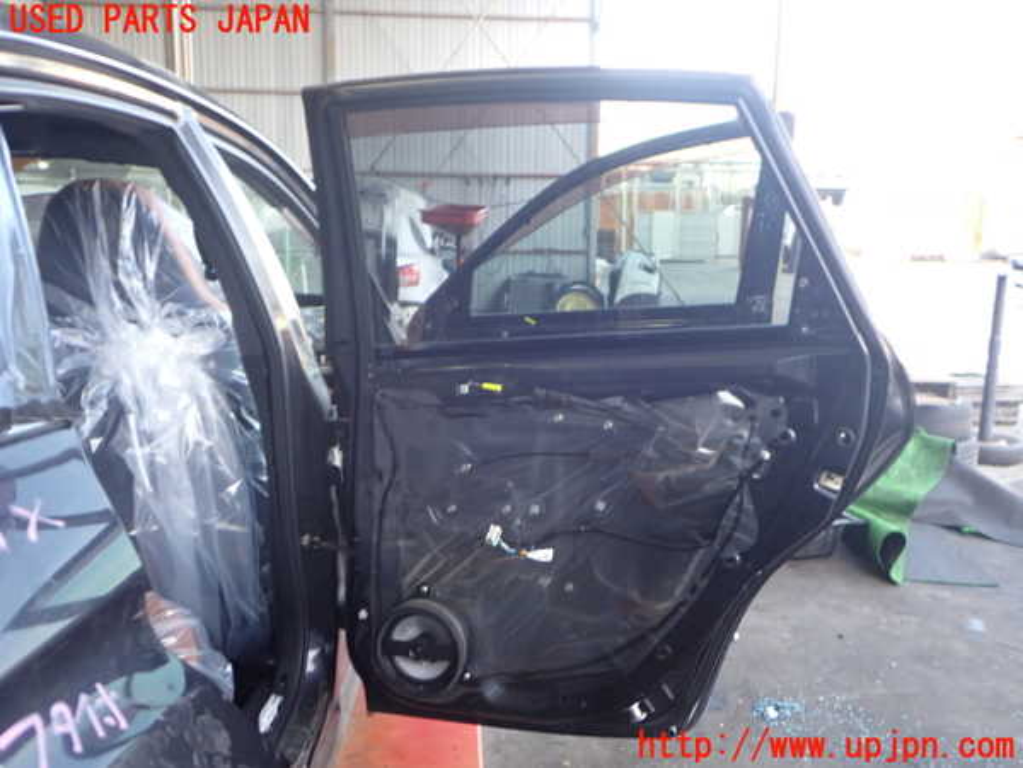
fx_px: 887
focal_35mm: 30
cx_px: 512
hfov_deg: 60.0
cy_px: 384
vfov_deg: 46.8
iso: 250
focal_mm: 5.4
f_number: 2.3
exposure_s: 1/50
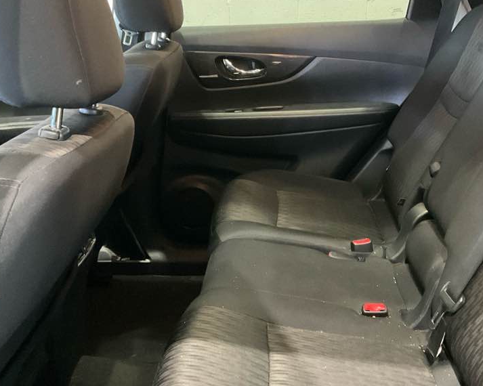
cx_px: 277
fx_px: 643
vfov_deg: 33.4
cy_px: 175
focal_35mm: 45
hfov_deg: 41.1
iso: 500
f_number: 1.8
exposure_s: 1/24
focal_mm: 3
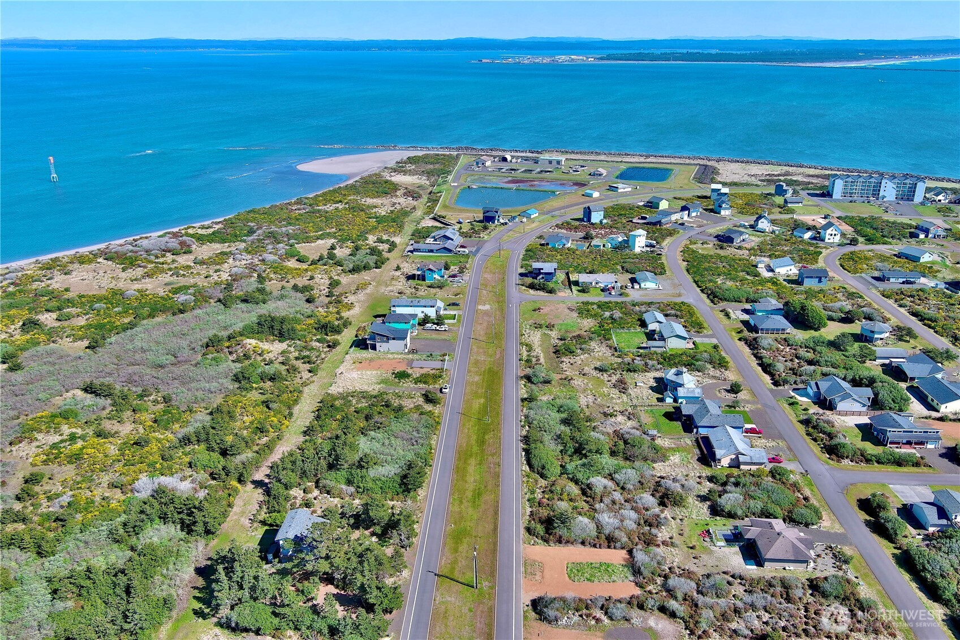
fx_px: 773
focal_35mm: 29
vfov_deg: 45.0
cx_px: 480
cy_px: 320
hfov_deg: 63.7
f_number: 2.8
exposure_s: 1/858
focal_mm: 10.57
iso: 100
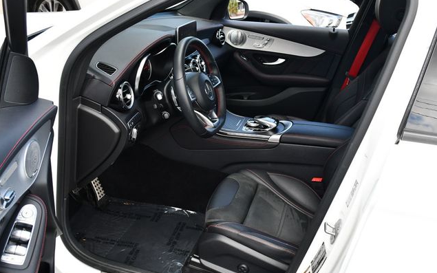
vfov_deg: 34.4
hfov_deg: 52.7
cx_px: 218
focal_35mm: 37
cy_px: 143
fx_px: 441
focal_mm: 18
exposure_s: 1/250
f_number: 5.6
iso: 400
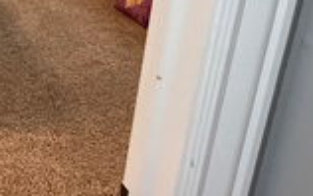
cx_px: -137
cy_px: -36
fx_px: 512
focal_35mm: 60
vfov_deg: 20.4
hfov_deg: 26.3
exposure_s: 1/60
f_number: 2.2
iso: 640
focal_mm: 2.22
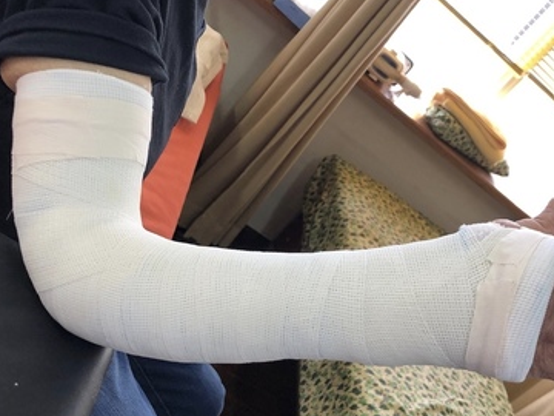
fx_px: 672
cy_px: 283
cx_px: 312
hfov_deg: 44.7
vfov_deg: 34.0
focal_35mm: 42
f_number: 1.8
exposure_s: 1/30
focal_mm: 4
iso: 25
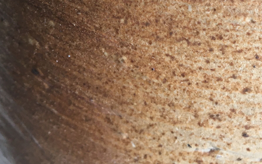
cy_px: -65
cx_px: 146
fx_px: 493
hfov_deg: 29.8
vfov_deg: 17.4
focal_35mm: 69
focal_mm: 4.15
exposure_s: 1/33
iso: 50
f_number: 2.2
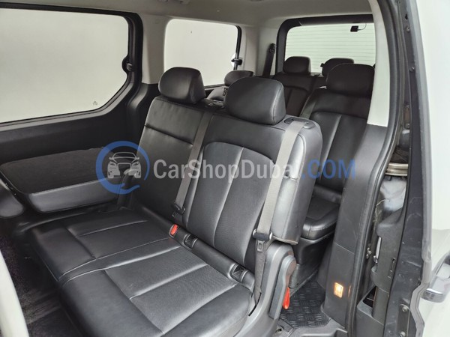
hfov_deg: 73.9
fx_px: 299
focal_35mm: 23
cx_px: 225
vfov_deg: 58.9
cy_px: 168
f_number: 1.8
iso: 500
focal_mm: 5.4
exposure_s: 1/120
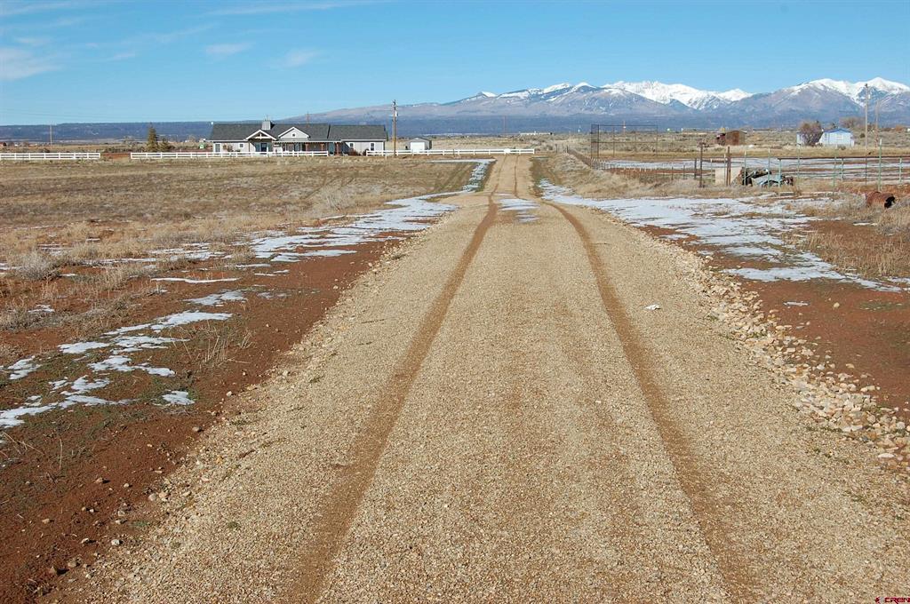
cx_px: 455
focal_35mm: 48
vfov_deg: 28.0
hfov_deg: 41.2
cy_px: 302
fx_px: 1212
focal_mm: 32
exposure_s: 1/320
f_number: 10
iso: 200
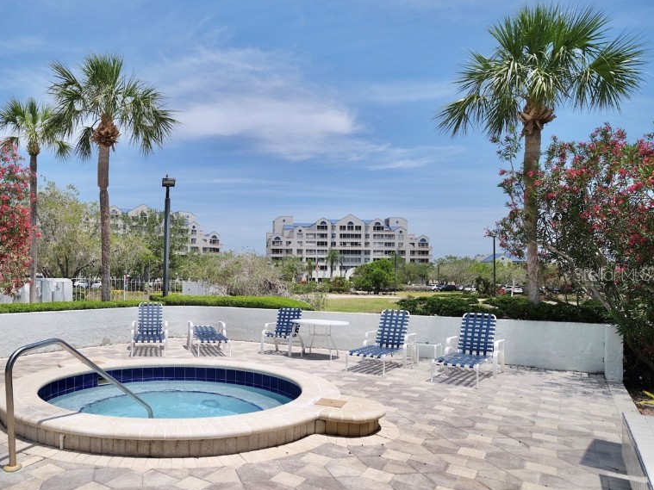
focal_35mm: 27
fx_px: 510
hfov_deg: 63.5
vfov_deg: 51.2
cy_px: 274
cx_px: 214
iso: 250
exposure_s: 1/2500
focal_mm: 24.8
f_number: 4
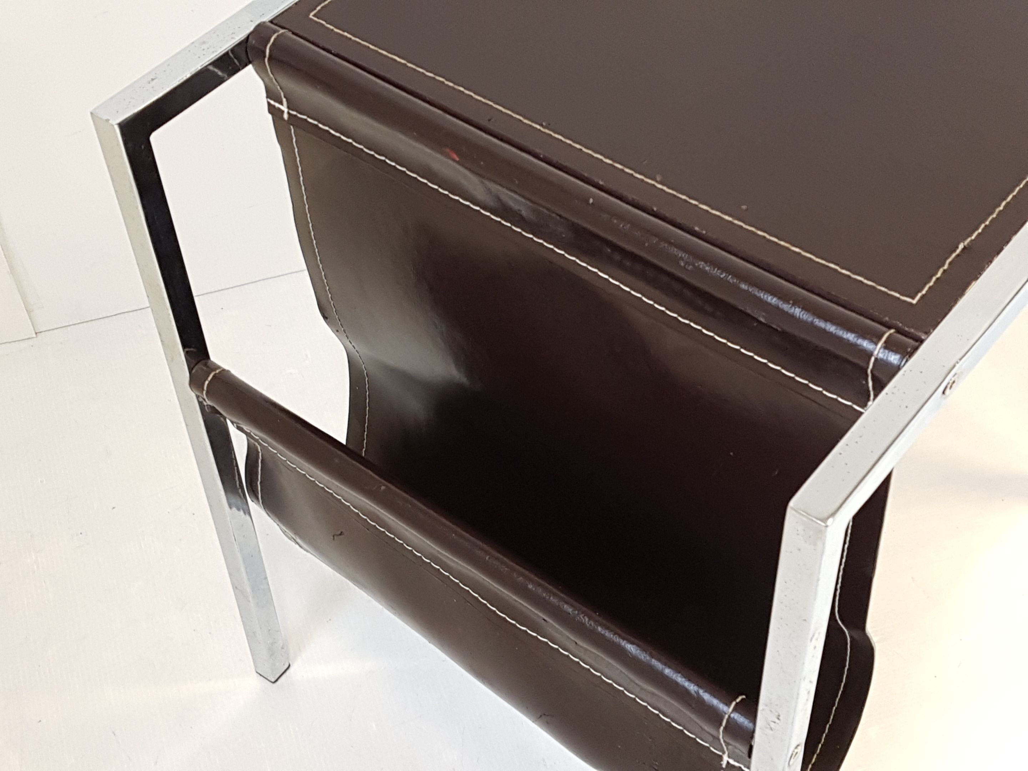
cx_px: 514
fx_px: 772
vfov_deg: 53.1
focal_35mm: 26
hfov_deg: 67.3
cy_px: 386
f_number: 1.7
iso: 160
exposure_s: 1/33
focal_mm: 4.2
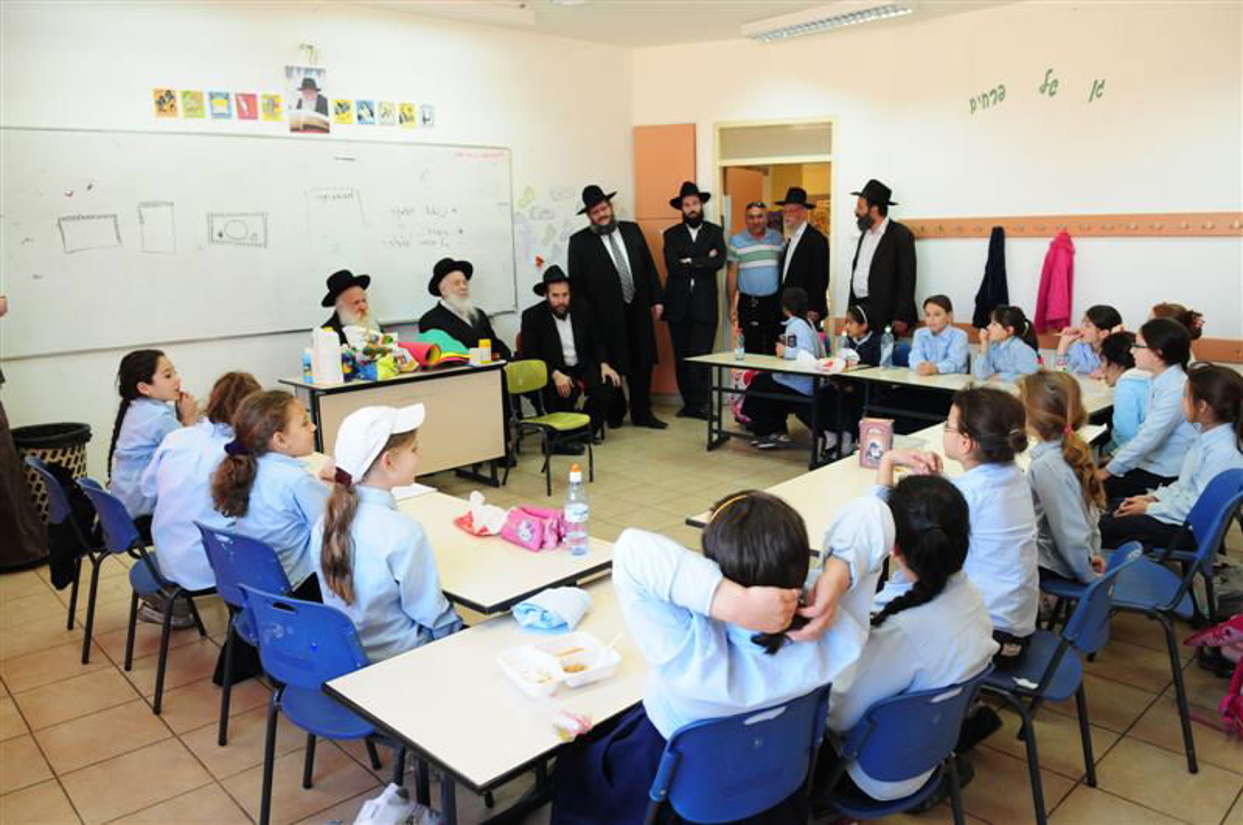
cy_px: 412
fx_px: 879
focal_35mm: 26
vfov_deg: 50.3
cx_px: 622
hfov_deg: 70.5
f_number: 3.5
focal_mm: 17
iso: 800
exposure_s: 1/160
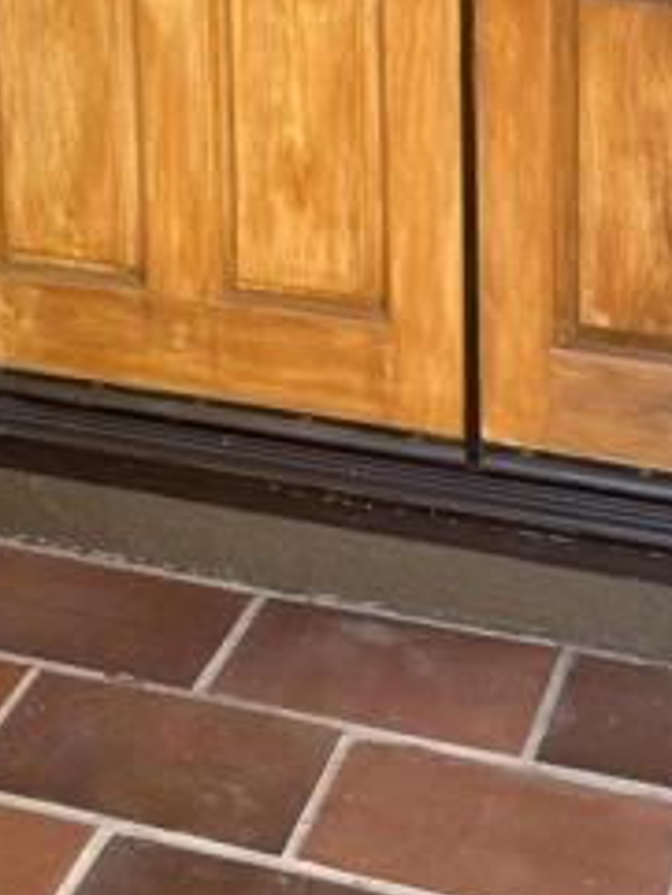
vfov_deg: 24.7
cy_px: -245
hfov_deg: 21.2
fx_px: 1784
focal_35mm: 69
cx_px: 460
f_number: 1.8
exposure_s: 1/122
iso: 50
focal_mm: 4.25
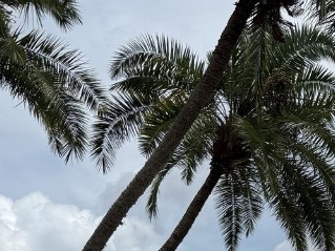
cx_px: 407
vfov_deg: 17.8
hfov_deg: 23.1
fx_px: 745
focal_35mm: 77
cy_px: 330
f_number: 1.78
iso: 80
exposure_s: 1/11905
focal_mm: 6.76
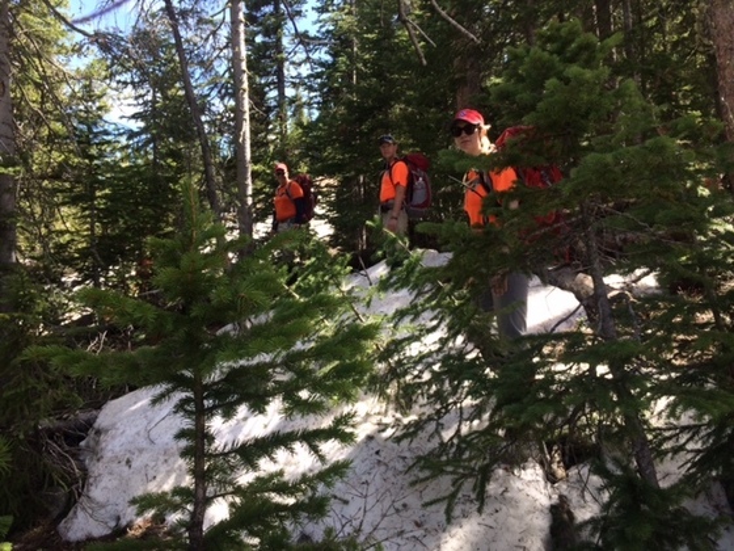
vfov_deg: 48.2
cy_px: 276
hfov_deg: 61.7
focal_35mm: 29
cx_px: 367
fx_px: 615
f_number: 2.2
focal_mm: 4.15
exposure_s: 1/376
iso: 32
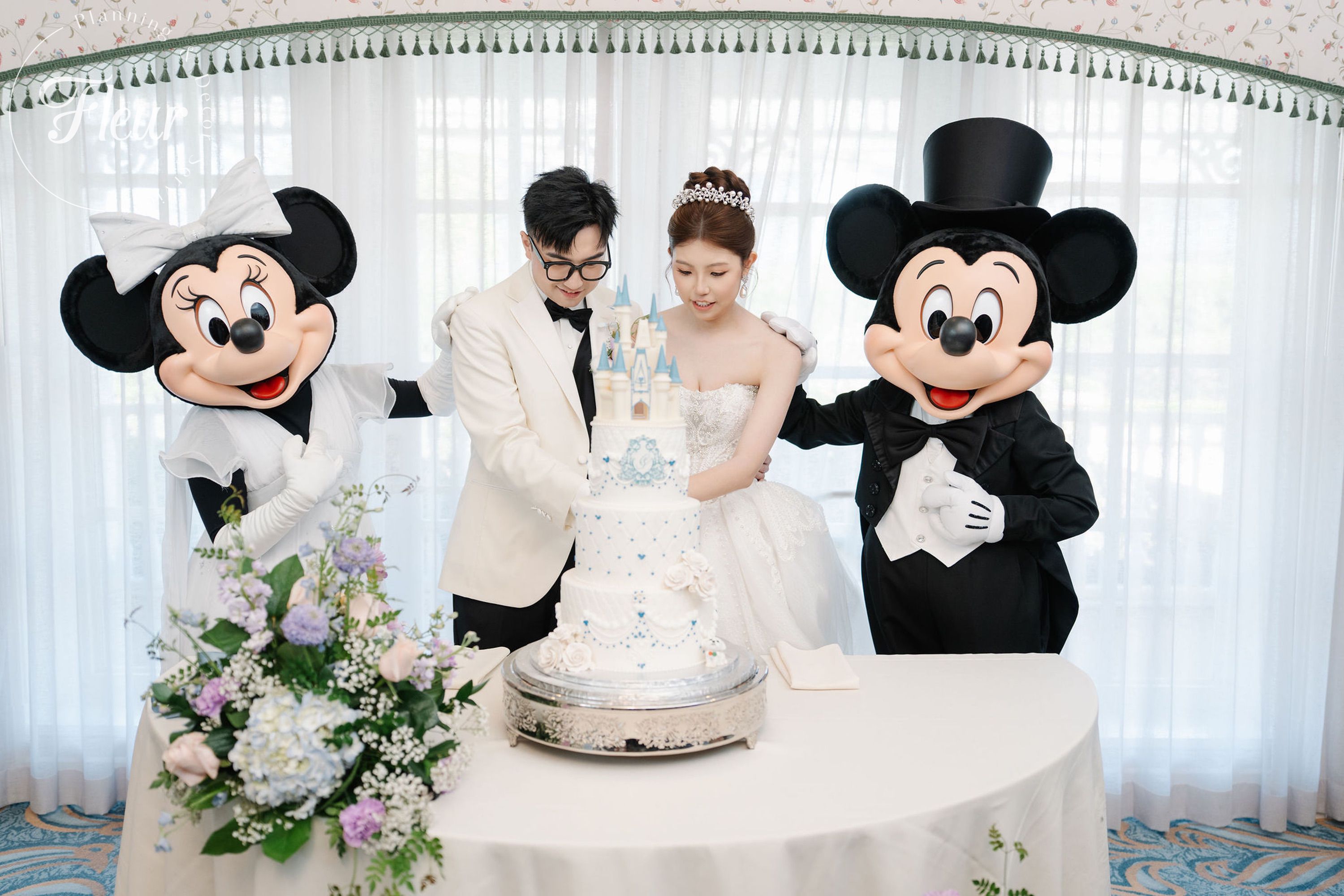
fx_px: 1120
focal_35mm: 30
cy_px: 448
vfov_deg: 43.6
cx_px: 672
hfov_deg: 61.9
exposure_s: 1/200
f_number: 2
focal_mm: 30
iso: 400
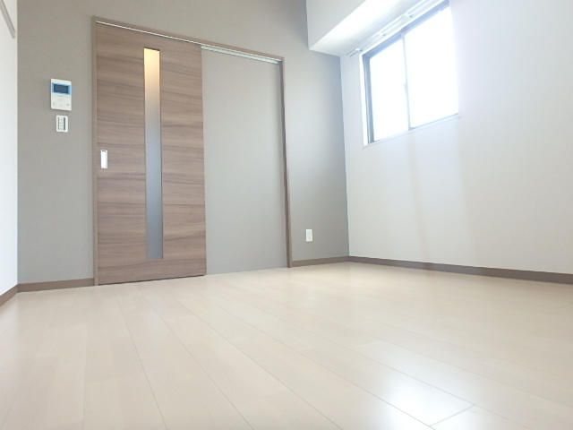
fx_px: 348
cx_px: 286
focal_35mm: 21
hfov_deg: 79.0
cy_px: 215
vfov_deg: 63.4
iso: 250
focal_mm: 3.7
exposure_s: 1/30
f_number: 3.5
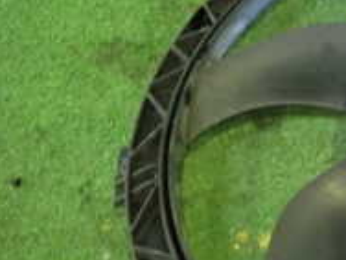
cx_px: 545
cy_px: 221
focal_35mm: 96
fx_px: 960
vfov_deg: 15.3
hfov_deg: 17.9
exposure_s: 1/20
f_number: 2.3
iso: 800
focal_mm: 5.4
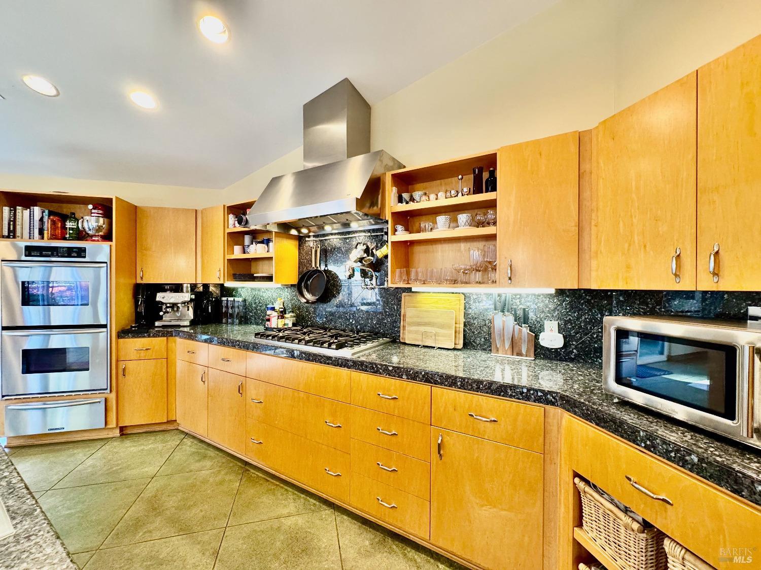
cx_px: 380
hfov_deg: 102.1
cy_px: 285
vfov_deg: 85.7
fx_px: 308
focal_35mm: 14
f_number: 2.2
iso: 250
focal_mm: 2.22
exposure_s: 1/60
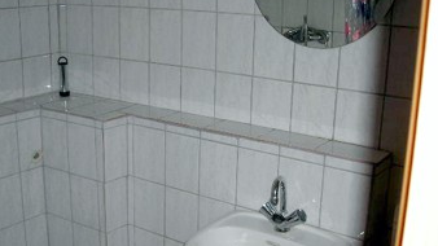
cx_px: 188
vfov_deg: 24.3
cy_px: 155
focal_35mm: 49
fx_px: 569
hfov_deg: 42.0
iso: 50
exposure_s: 1/60.1
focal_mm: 6.3
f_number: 3.2
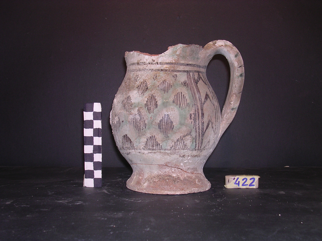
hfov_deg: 43.9
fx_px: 400
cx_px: 161
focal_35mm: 43
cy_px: 120
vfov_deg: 33.6
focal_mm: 6.6
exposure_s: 1/60.1
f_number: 3
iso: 100
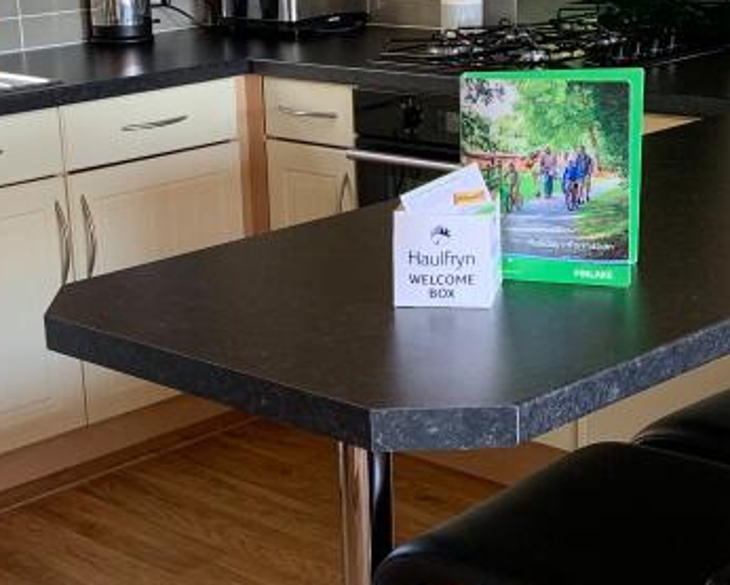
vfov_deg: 20.4
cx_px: 312
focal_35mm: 75
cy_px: 380
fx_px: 1621
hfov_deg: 25.4
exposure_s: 1/60
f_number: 1.8
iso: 160
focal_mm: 4.25
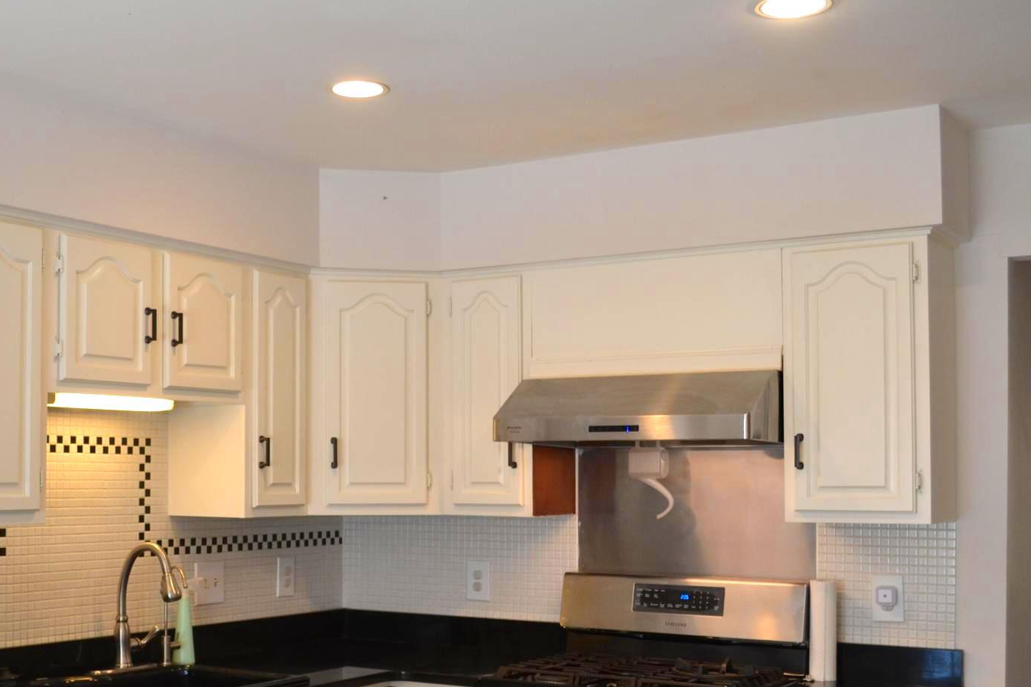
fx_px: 1403
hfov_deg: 39.8
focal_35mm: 49
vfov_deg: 27.4
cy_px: 447
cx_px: 333
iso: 400
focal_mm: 22
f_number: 4.5
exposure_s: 1/60
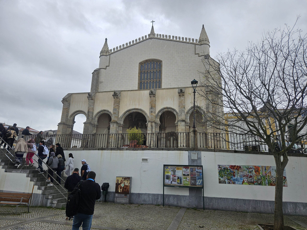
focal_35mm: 23
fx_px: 204
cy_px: 115
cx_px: 154
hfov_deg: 73.9
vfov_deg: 58.9
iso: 25
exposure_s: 1/433
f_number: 1.8
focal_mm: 5.4
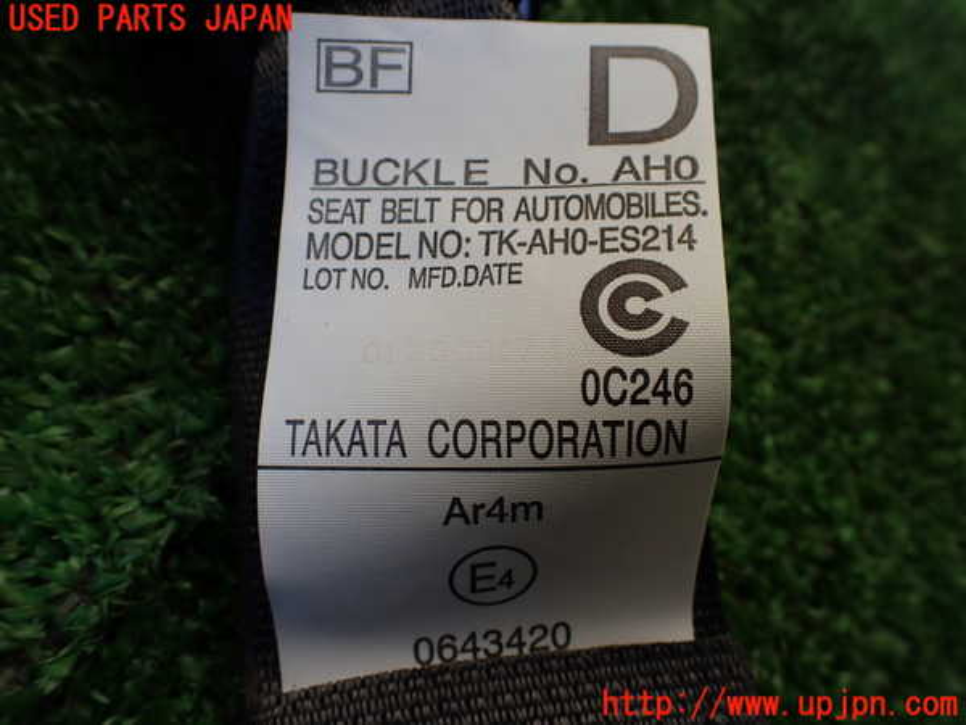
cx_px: 483
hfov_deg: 60.0
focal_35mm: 30
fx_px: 837
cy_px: 362
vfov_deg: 46.8
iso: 100
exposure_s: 1/160
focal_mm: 5.4
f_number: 3.2
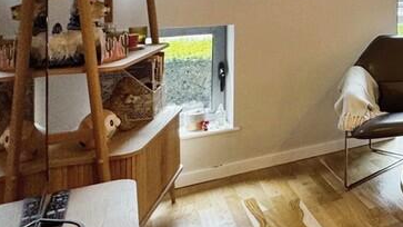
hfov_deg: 34.8
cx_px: 512
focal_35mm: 43
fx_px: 459
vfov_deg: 27.1
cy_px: 41
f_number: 2.2
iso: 200
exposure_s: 1/50
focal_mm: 2.22
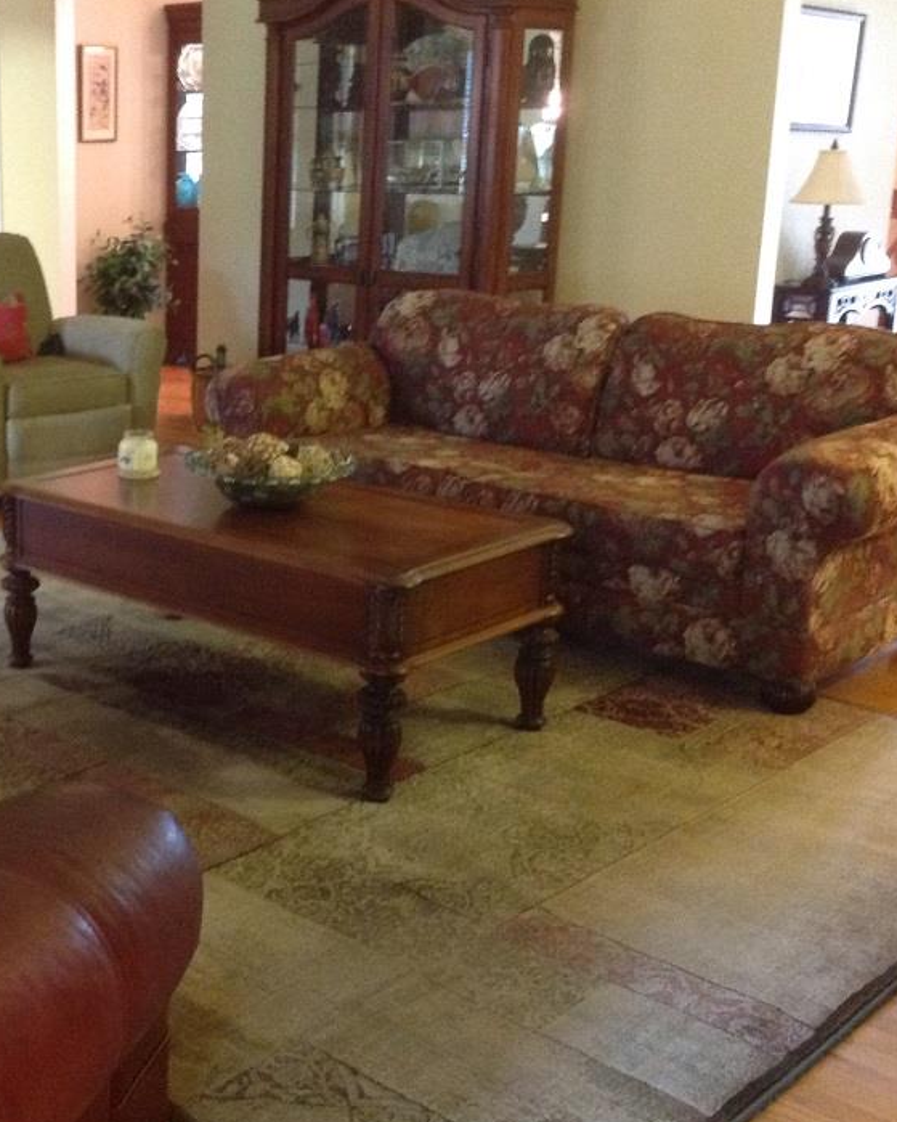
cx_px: 108
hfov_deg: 29.1
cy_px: 551
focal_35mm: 50
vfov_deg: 37.3
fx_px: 1660
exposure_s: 1/15
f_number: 2.4
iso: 500
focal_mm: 4.28
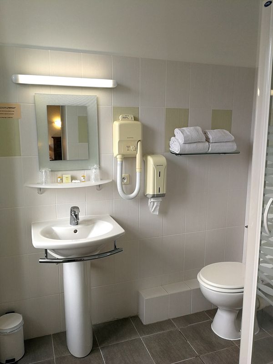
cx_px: 136
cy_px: 182
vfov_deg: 65.3
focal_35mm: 27
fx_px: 284
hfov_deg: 51.4
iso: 50
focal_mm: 3.95
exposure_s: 1/50
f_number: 2.2
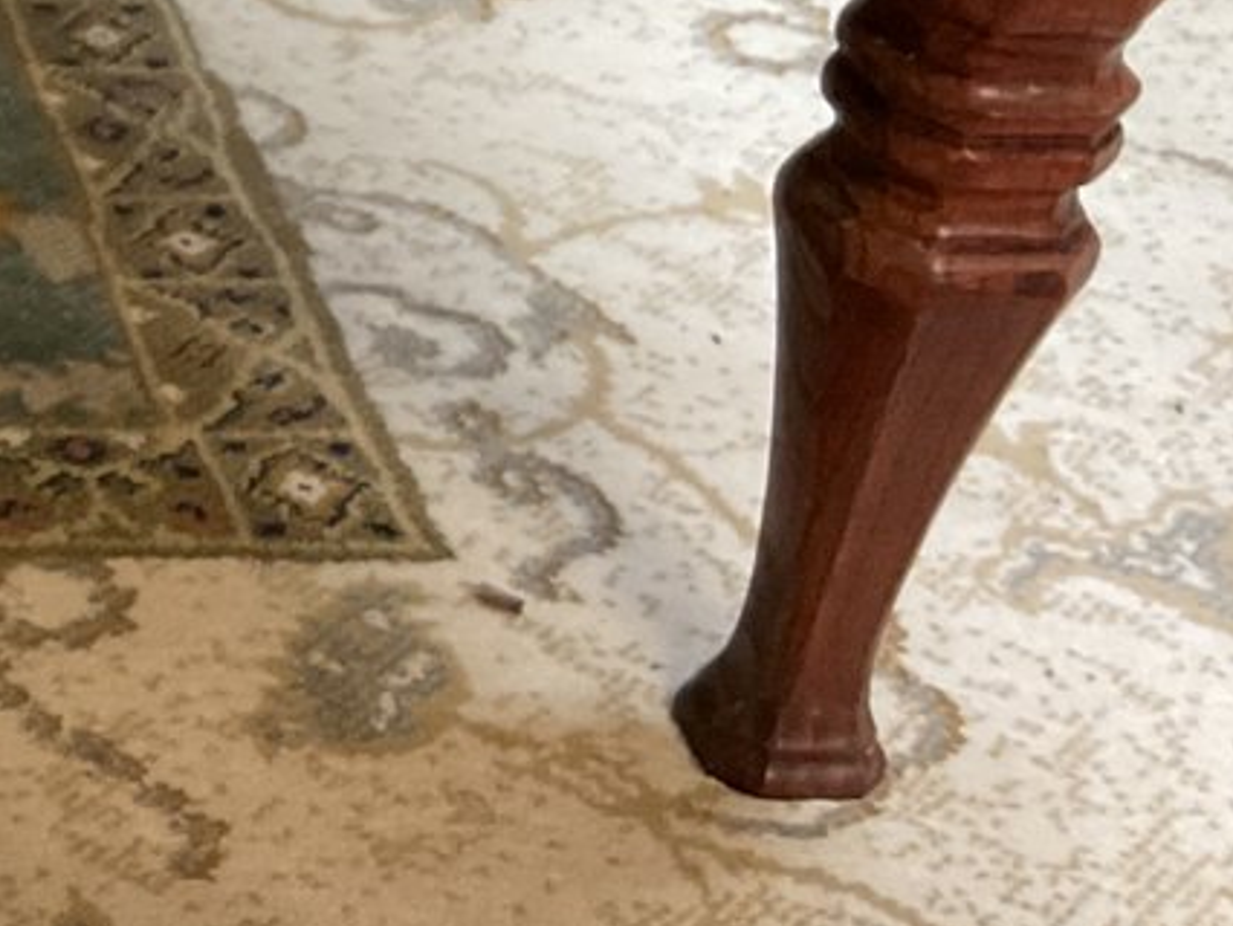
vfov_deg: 14.2
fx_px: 3671
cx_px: -687
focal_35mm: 103
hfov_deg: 17.0
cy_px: 42
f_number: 1.8
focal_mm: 3
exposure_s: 1/30
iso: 250
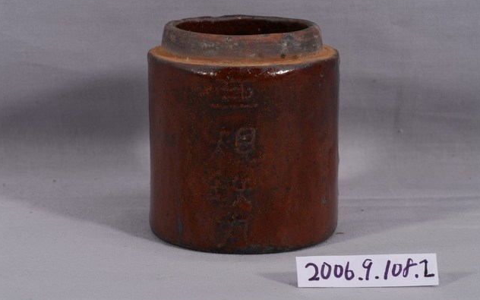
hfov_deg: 22.3
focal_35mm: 93
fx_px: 1217
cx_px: 240
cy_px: 139
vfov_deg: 14.1
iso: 100
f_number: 18
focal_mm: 60
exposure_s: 1/80
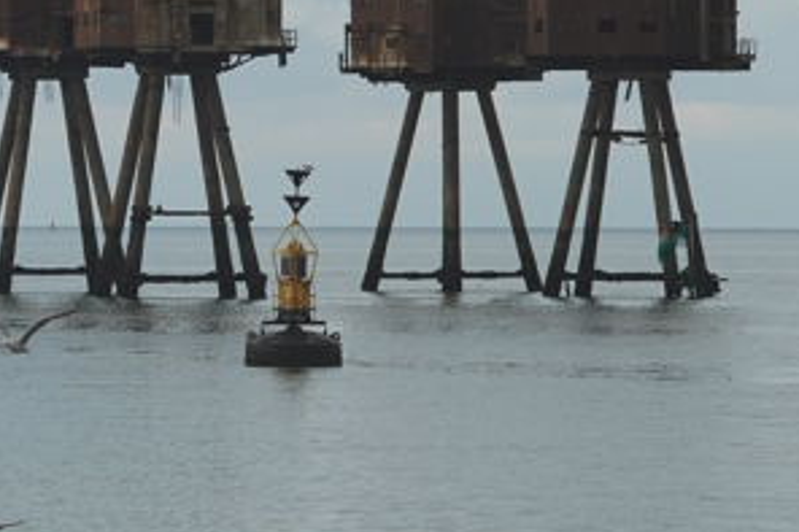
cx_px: -11
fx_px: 9272
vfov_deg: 3.3
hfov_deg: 4.9
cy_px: 185
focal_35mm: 418
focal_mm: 64.84
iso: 100
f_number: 4
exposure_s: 1/1000
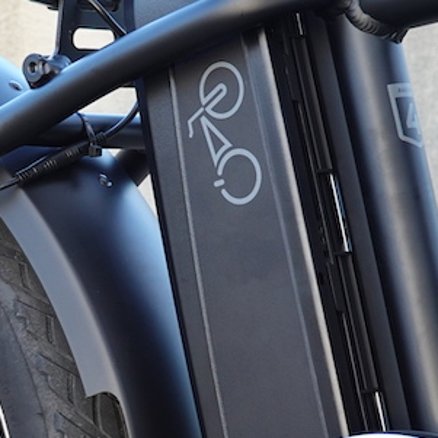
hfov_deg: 11.0
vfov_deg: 10.9
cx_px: 156
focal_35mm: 159
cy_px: 375
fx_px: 2276
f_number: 4
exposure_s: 1/50
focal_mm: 17.53
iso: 160
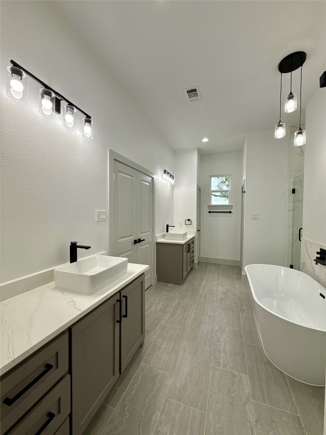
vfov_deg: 102.1
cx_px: 163
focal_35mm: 14
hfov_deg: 85.7
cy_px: 218
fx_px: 176
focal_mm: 2.22
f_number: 2.2
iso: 64
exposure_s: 1/120
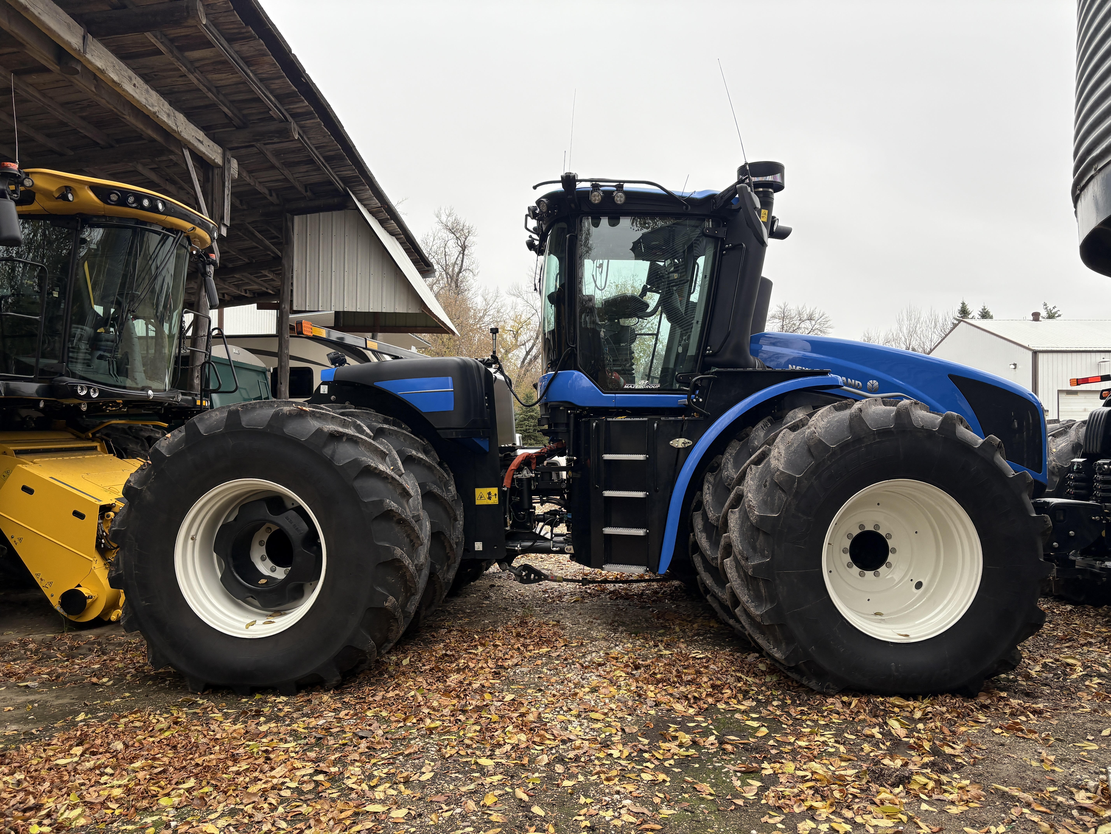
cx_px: 556
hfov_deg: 67.3
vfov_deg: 53.1
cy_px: 417
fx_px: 834
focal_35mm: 26
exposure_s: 1/503
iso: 50
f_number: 1.6
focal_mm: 5.96
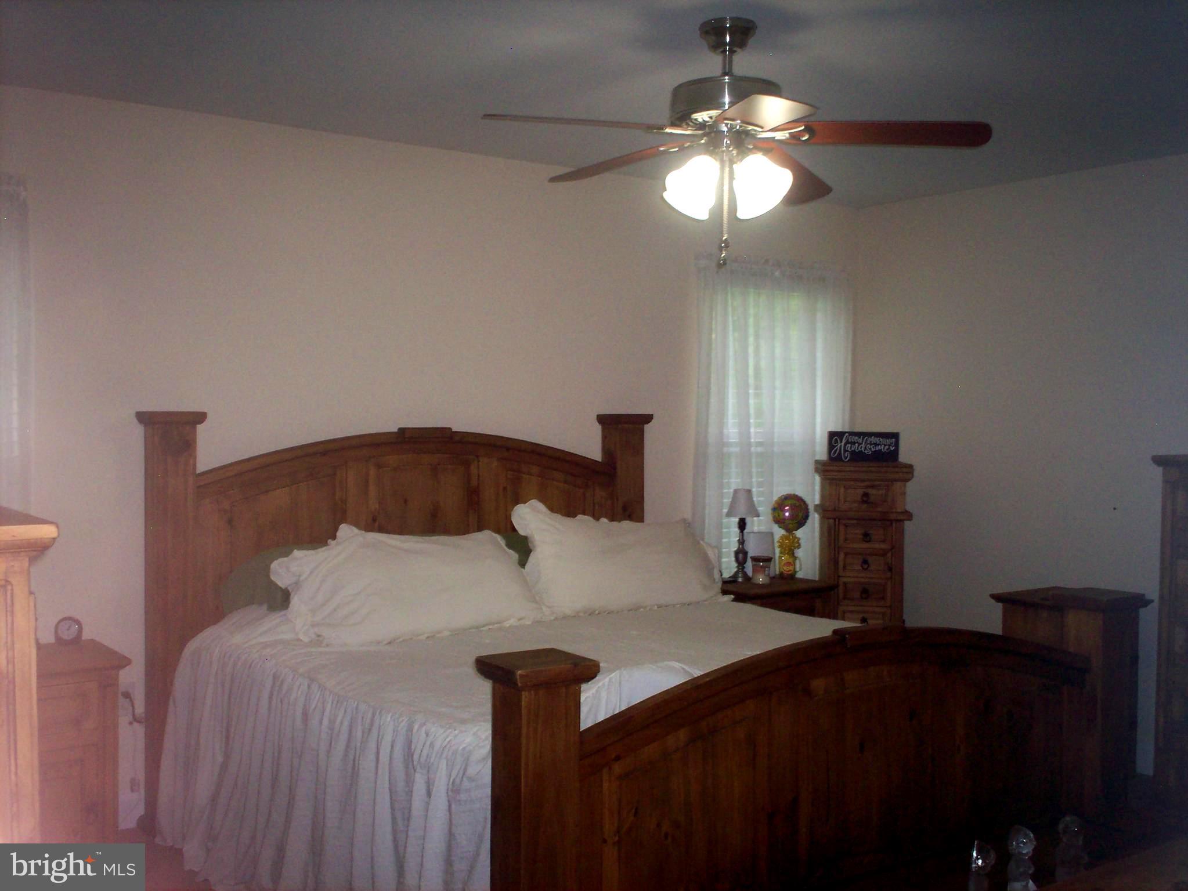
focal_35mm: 36
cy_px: 446
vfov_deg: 39.7
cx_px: 594
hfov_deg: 51.3
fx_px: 1236
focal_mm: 6
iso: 140
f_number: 4.5
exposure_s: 1/60
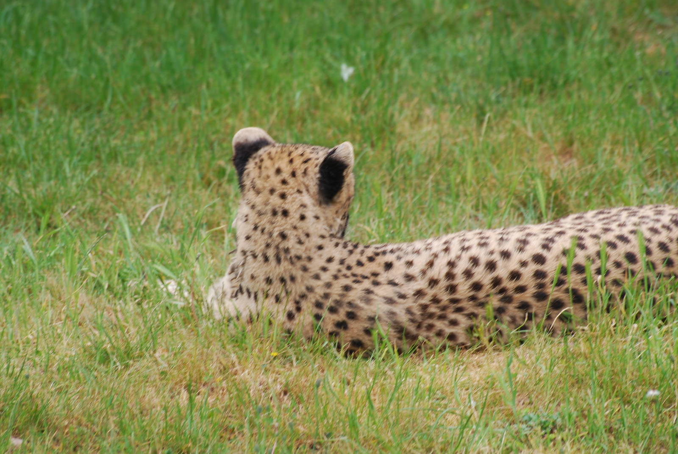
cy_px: 227
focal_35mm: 450
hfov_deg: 4.6
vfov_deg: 3.1
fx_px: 8485
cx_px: 339
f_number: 8
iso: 160
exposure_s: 1/125
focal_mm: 300
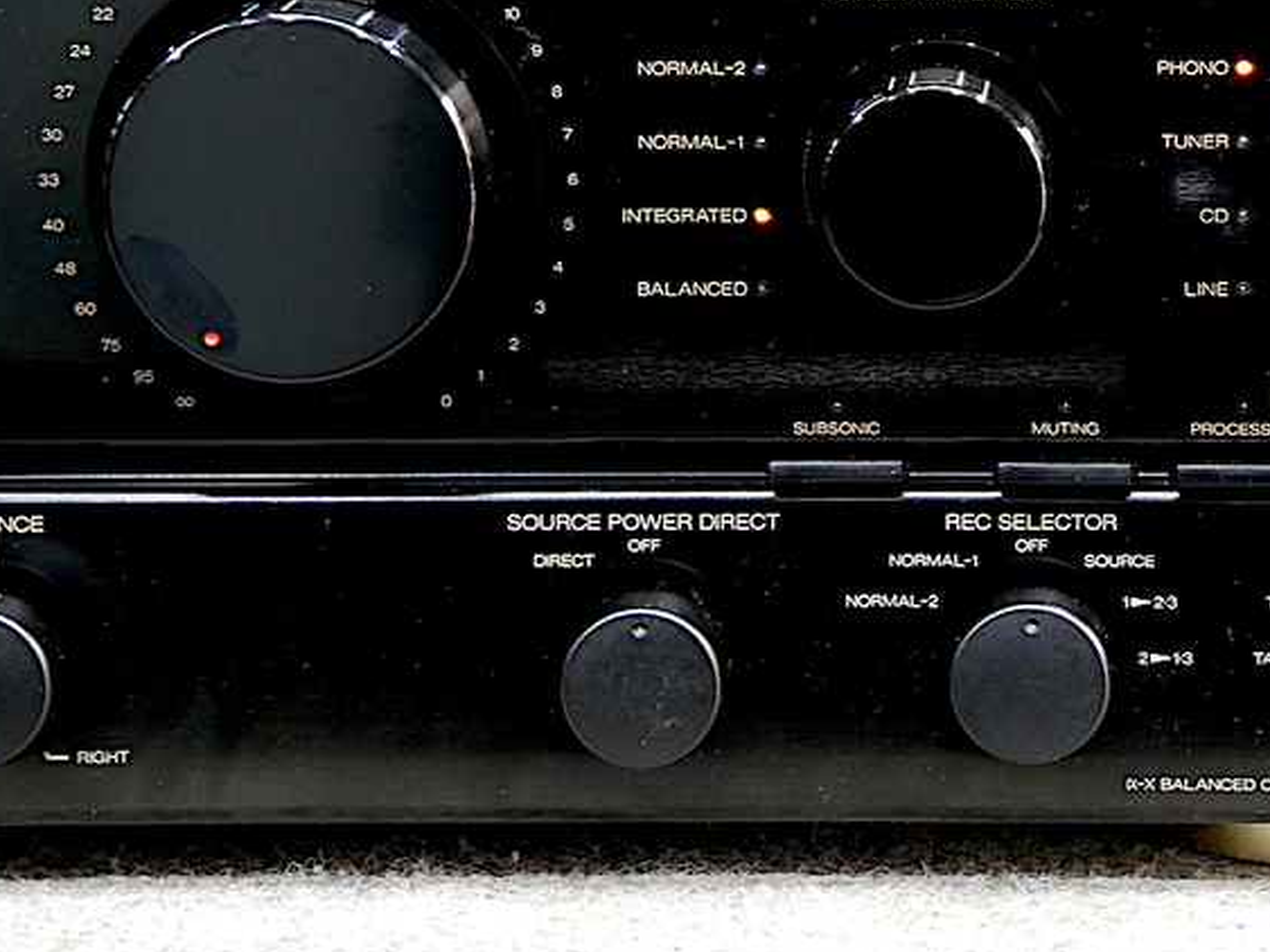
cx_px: 873
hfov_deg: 10.1
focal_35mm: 196
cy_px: 226
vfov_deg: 7.6
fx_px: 7189
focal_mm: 20.6
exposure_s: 1/2
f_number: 5.1
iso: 200
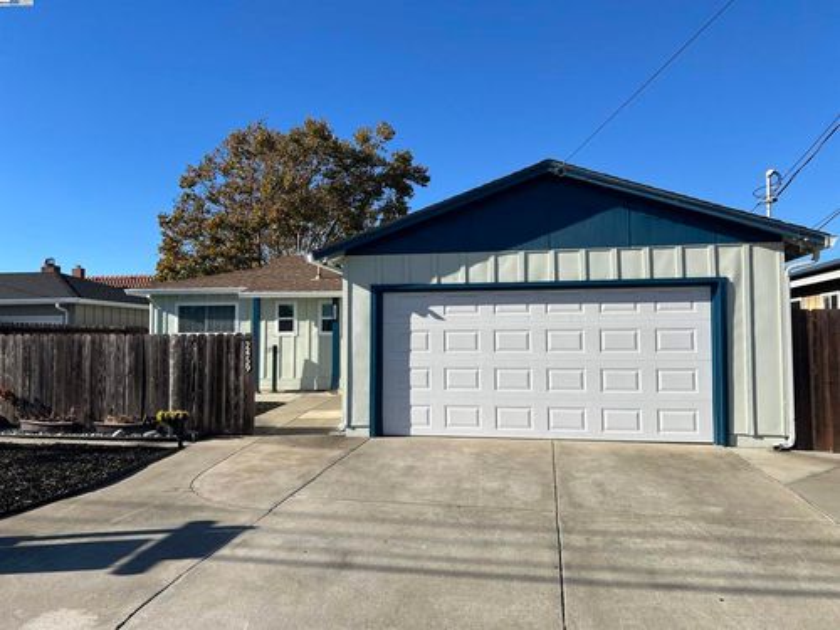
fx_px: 631
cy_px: 315
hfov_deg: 67.3
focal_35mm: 26
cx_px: 420
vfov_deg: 53.1
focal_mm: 5.7
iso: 50
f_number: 1.5
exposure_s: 1/5076
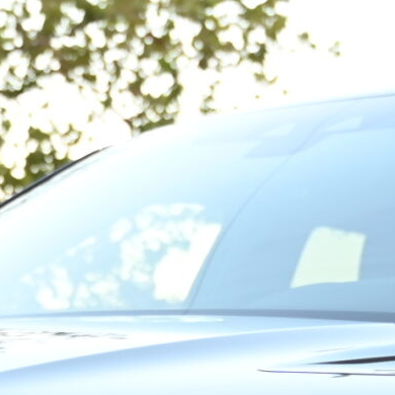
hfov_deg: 9.4
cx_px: 150
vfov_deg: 9.0
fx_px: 2411
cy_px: 704
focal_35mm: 187
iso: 400
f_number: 4
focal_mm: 33.5
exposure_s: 1/200
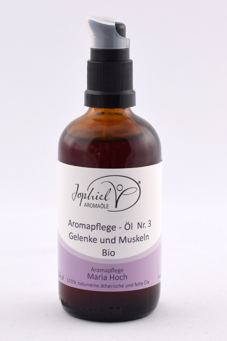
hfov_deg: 18.9
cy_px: 170
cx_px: 114
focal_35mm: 72
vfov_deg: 28.1
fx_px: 681
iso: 100
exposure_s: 1/100
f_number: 8
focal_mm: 48
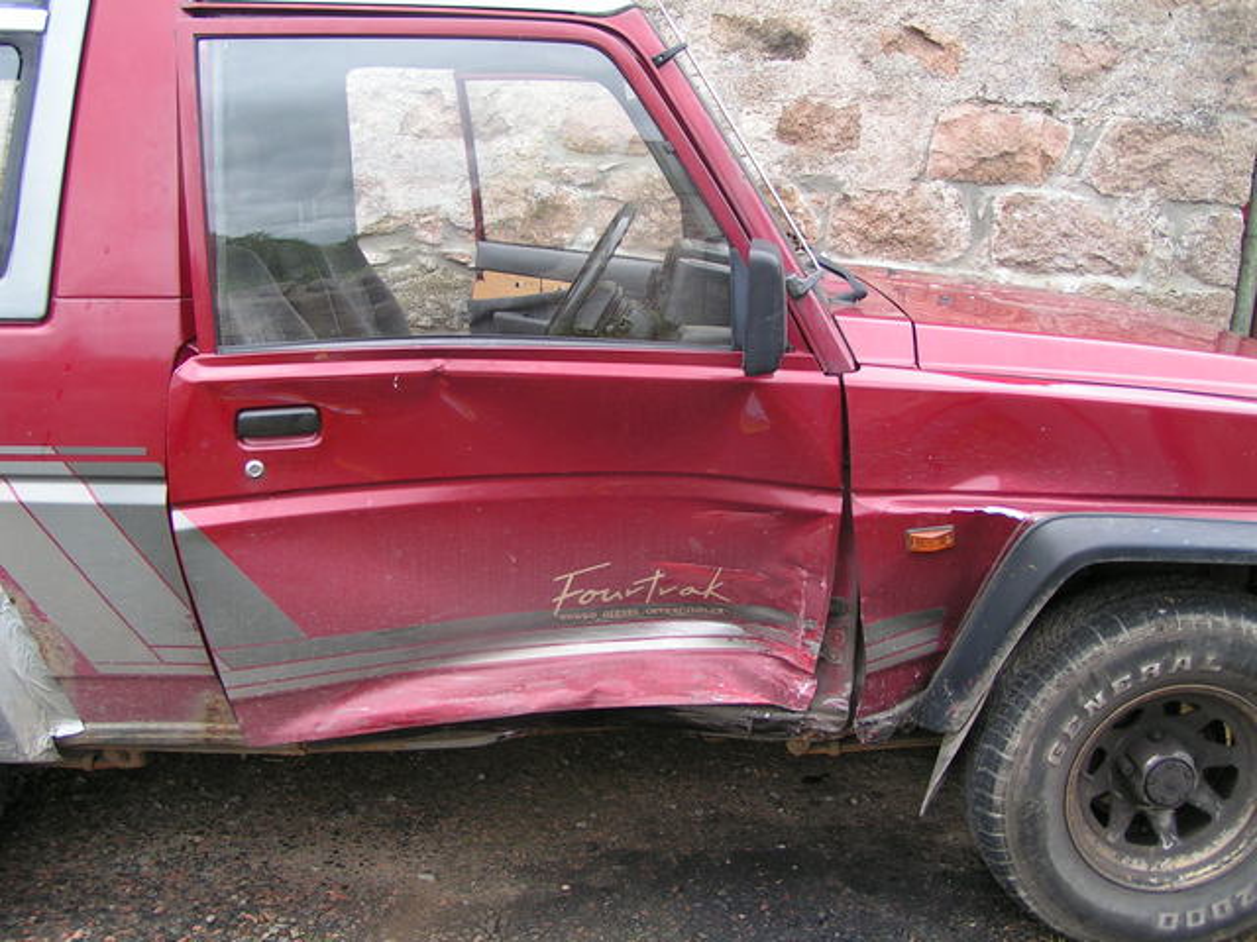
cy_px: 471
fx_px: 1380
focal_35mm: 38
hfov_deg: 49.0
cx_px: 628
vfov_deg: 37.7
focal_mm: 5.8
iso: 50
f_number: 4
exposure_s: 1/80
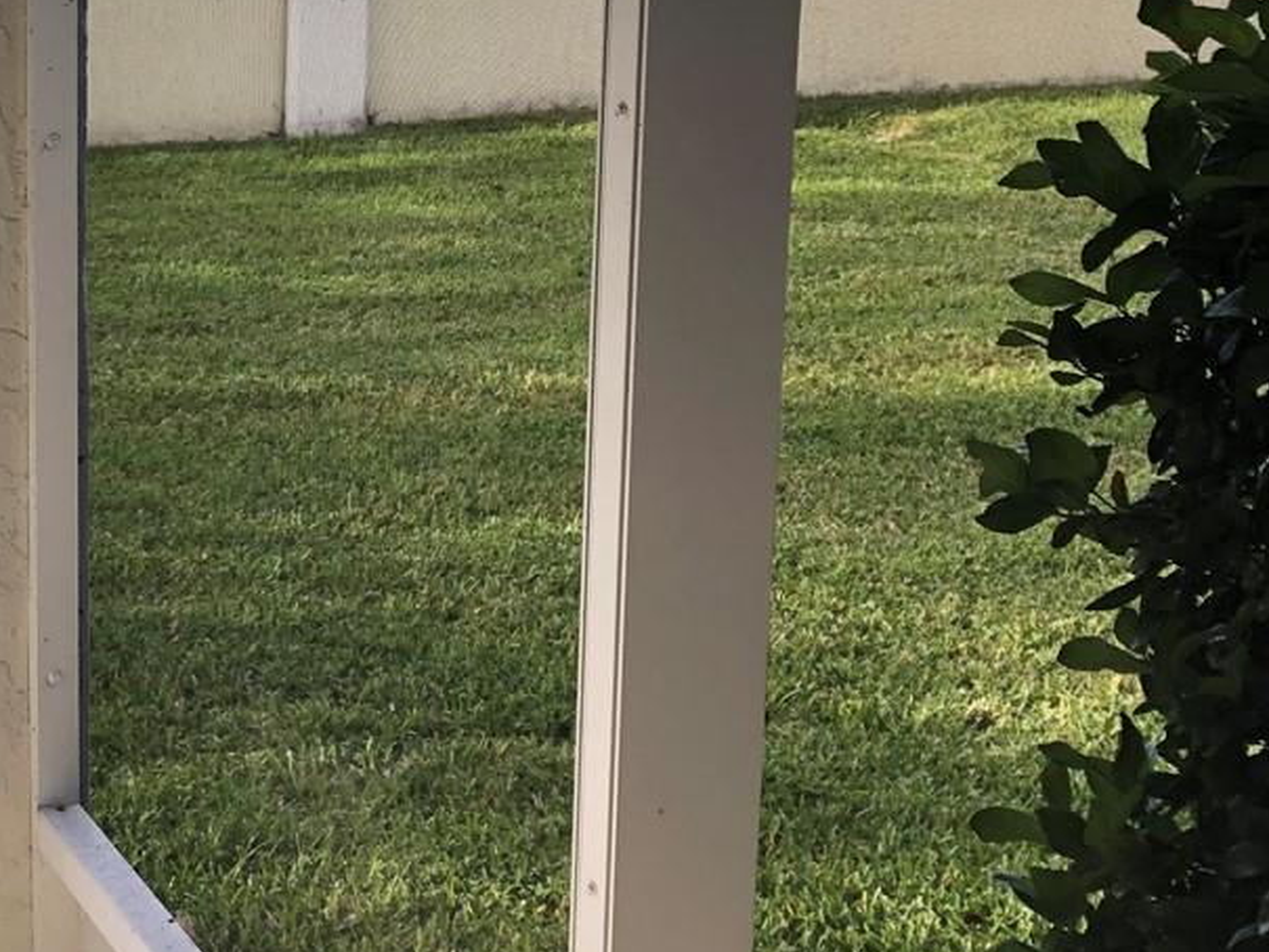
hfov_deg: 24.3
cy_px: 291
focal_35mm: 74
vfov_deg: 19.8
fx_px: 2713
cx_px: -174
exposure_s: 1/203
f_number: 1.8
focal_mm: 4
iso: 20
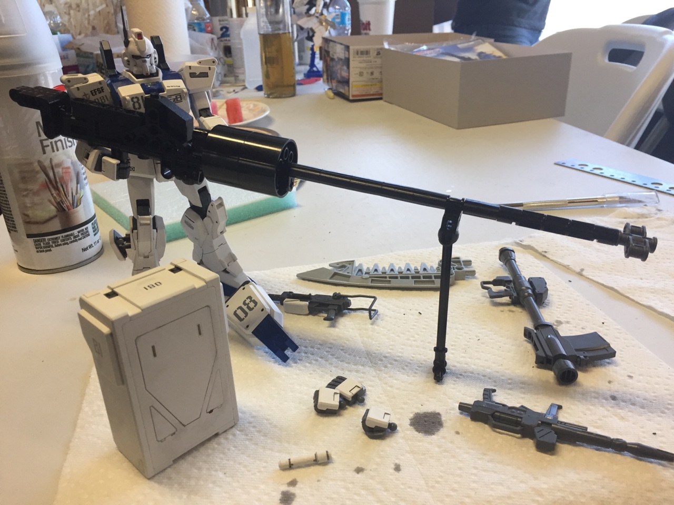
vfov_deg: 48.2
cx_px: 337
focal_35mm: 29
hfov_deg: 61.7
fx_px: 565
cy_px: 252
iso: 50
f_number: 2.2
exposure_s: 1/30
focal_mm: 4.15
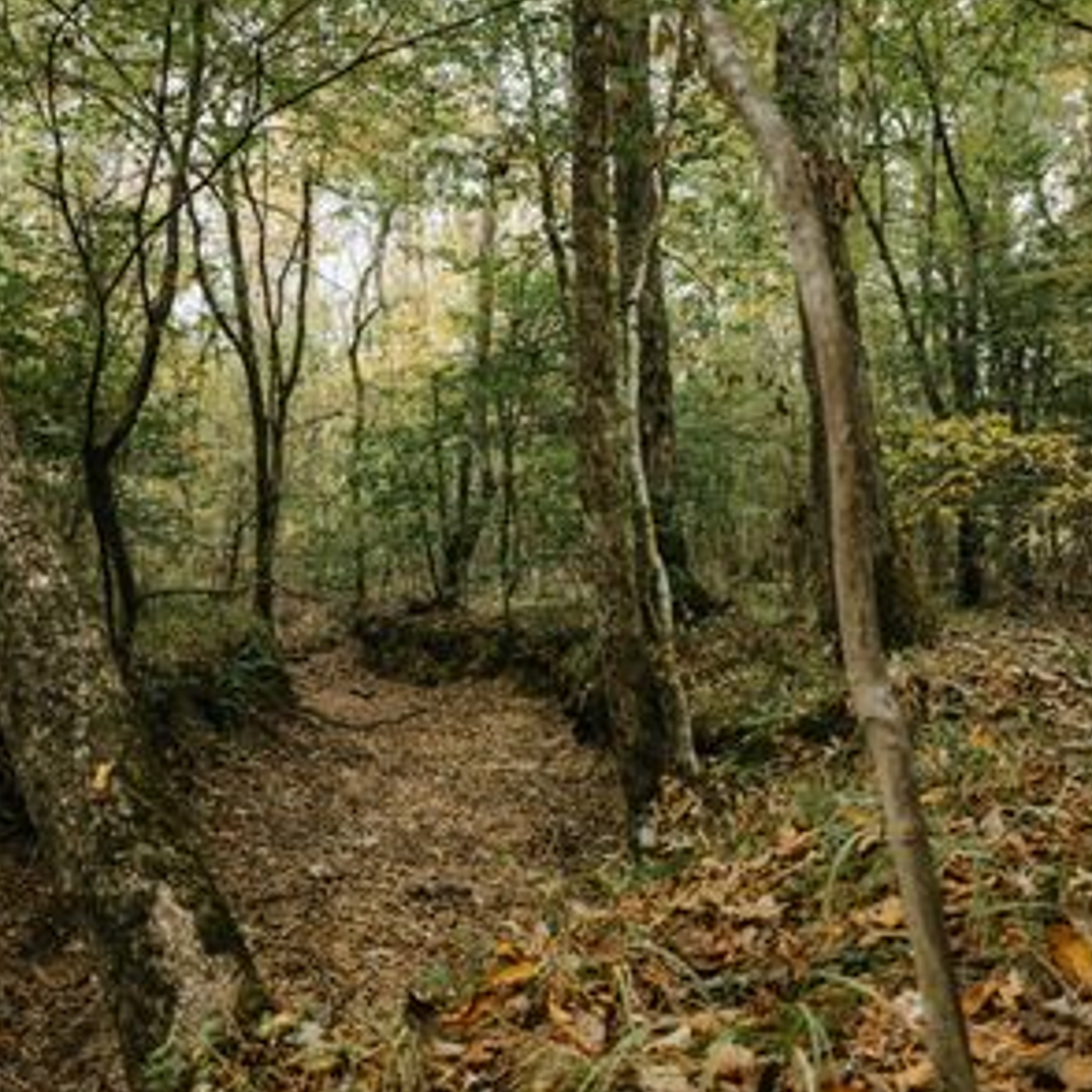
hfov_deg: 52.3
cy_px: 513
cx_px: 464
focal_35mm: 31
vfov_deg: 52.5
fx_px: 1106
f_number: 2.8
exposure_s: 1/30
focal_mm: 12.29
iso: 110
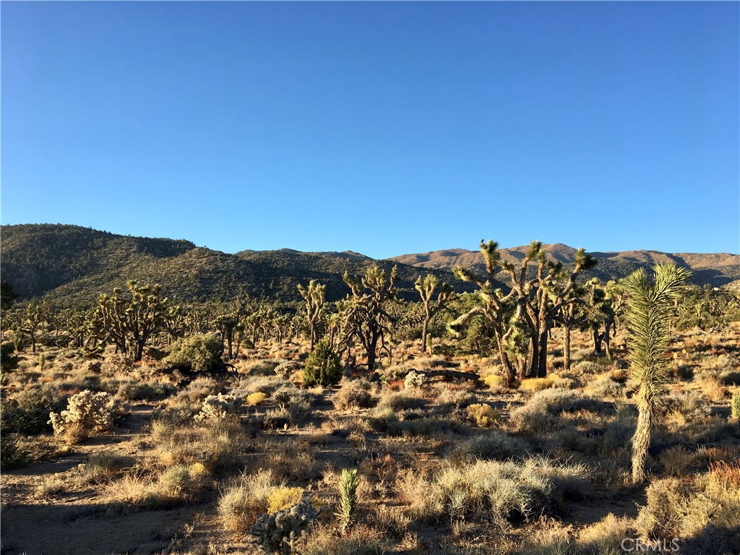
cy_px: 278
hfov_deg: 61.7
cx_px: 370
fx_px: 620
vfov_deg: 48.2
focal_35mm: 29
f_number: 2.2
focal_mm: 4.15
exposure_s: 1/605
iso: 25
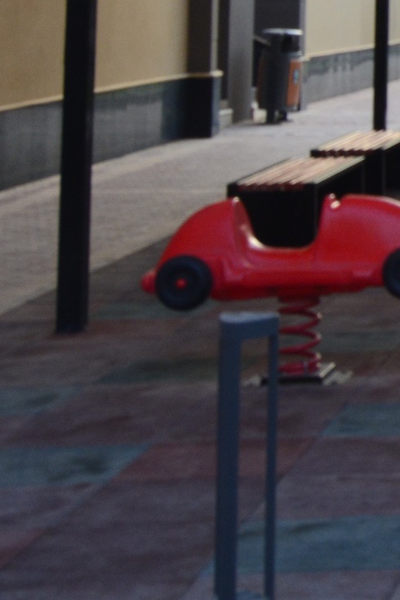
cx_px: 1095
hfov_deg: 10.0
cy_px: -202
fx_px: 1867
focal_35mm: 112
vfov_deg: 17.1
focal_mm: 18
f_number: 9
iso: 400
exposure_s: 1/100
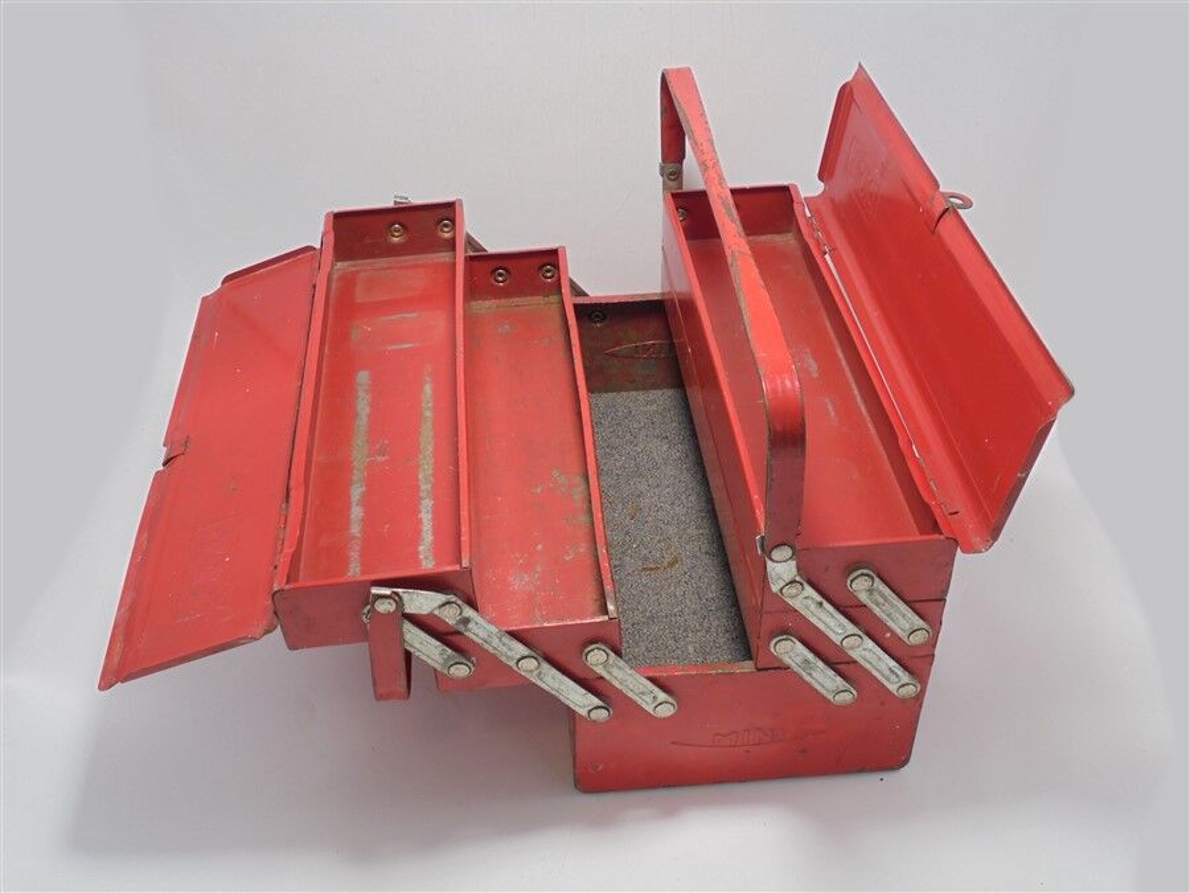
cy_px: 446
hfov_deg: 49.0
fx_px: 1306
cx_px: 595
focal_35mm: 38
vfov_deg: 37.7
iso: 100
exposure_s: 1/30
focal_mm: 6.9
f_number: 4.2
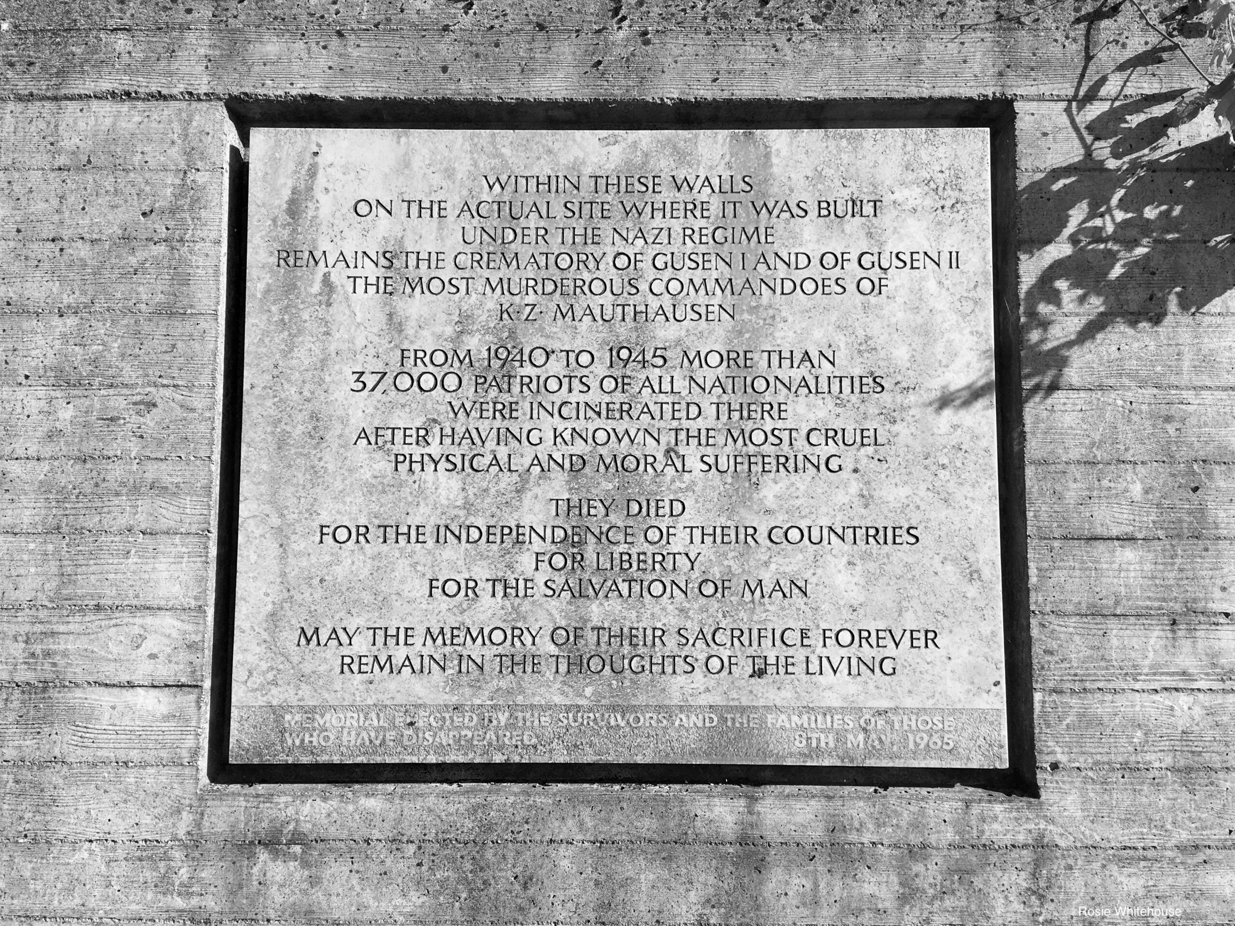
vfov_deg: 48.2
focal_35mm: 29
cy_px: 463
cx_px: 618
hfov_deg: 61.7
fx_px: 1035
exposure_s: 1/1374
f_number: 2.2
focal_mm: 4.15
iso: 25
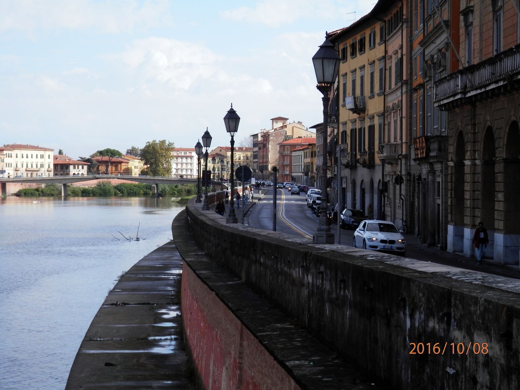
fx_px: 1202
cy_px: 195
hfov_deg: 24.4
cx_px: 260
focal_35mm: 80
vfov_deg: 18.4
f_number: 4.6
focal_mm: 14.4
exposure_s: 1/500
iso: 80
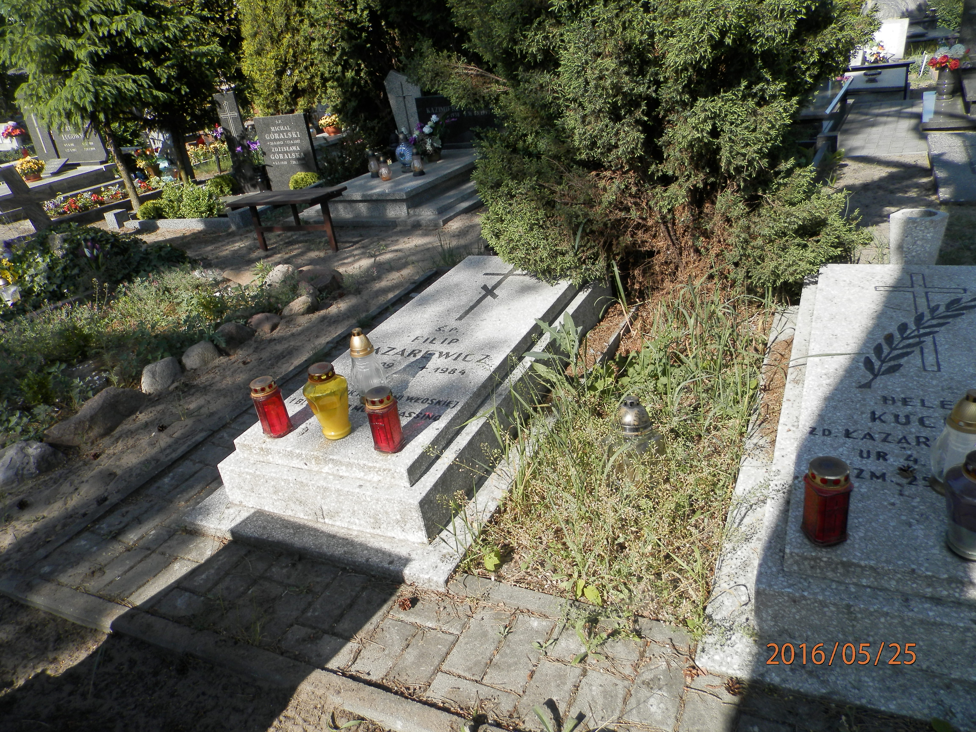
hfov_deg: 69.4
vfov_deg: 54.9
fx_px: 705
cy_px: 366
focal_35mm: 25
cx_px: 488
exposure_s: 1/800
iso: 80
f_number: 3.1
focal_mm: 4.5
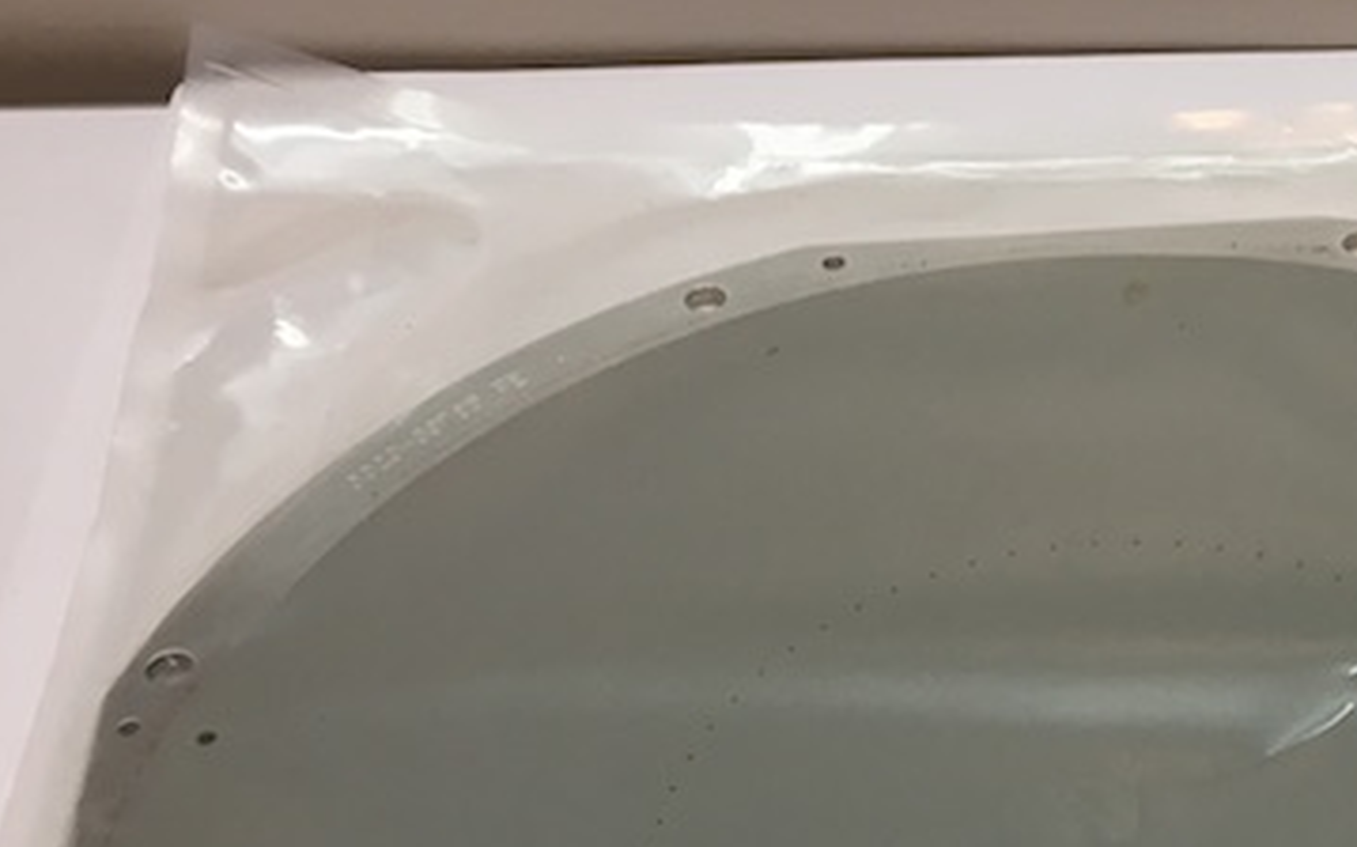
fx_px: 2551
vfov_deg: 18.0
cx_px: 1183
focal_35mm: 69
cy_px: 1004
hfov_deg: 28.8
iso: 25
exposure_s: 1/33
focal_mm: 4.15
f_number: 2.2
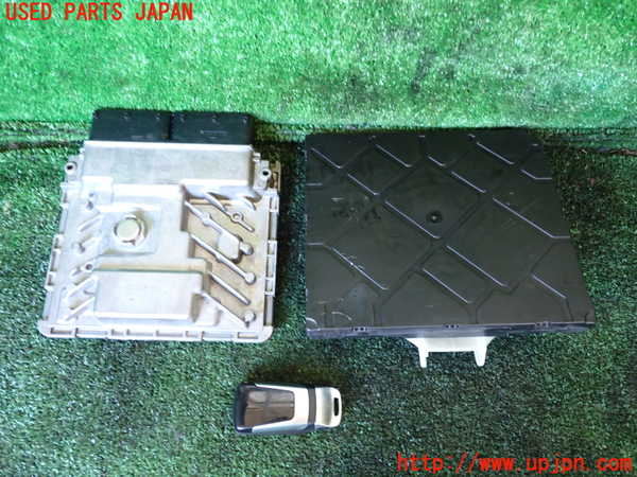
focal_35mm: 30
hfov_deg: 60.0
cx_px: 318
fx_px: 552
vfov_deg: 46.8
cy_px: 238
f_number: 2.3
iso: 500
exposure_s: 1/30
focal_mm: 5.4
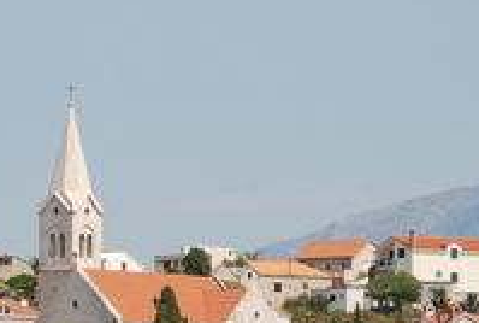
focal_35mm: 289
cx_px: 161
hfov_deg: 7.1
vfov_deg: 4.8
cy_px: 356
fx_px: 3857
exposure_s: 1/500
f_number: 5.6
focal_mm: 80
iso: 100
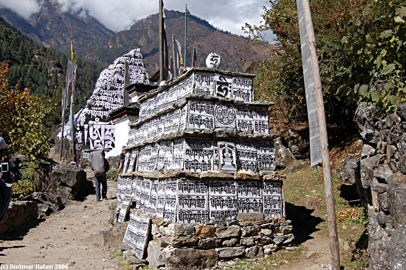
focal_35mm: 39
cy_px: 135
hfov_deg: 49.6
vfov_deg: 34.1
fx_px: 439
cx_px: 203
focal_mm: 26
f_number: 10
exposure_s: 1/320
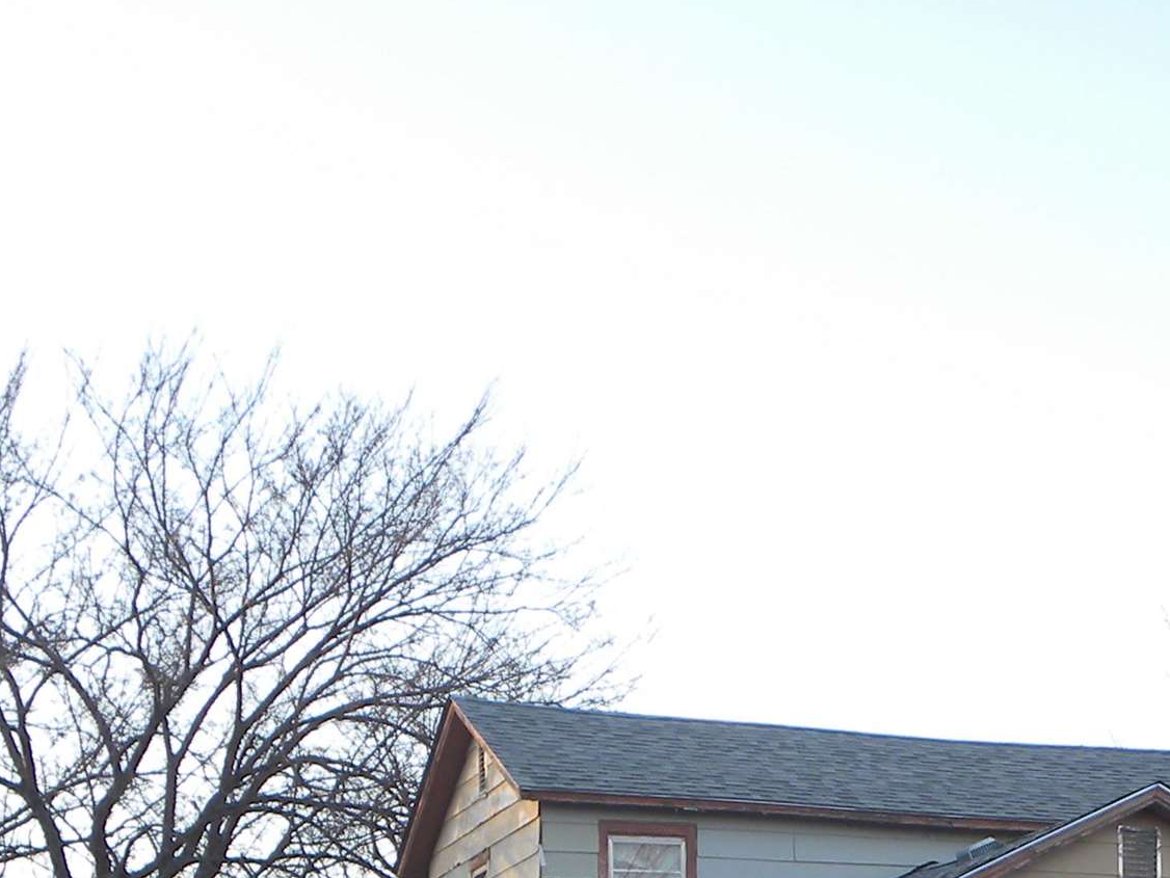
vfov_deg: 15.5
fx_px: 3043
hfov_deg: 21.7
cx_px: 805
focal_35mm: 90
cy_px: 1178
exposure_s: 1/95.8
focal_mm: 5.9
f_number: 2.8
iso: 64
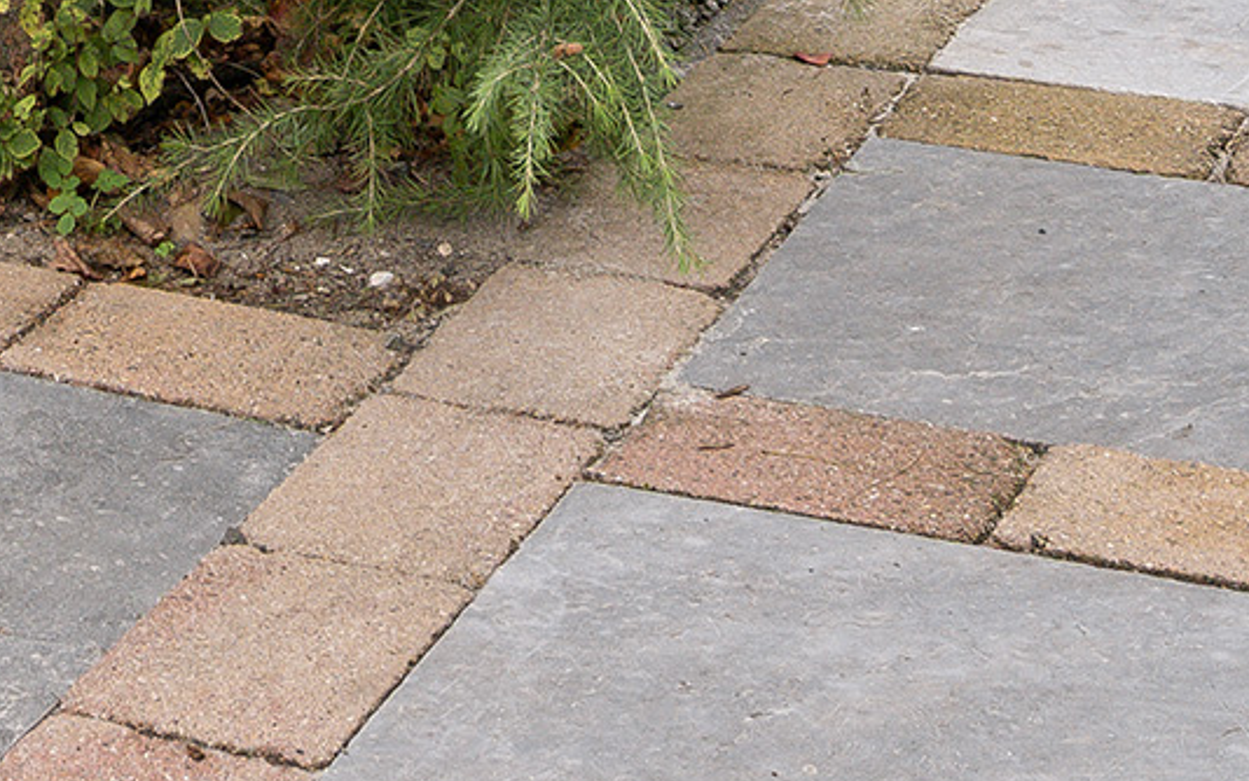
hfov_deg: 15.6
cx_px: -229
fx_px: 4387
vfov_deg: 8.7
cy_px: -1412
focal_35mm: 129
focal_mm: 22.5
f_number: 8
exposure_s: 1/60
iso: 400
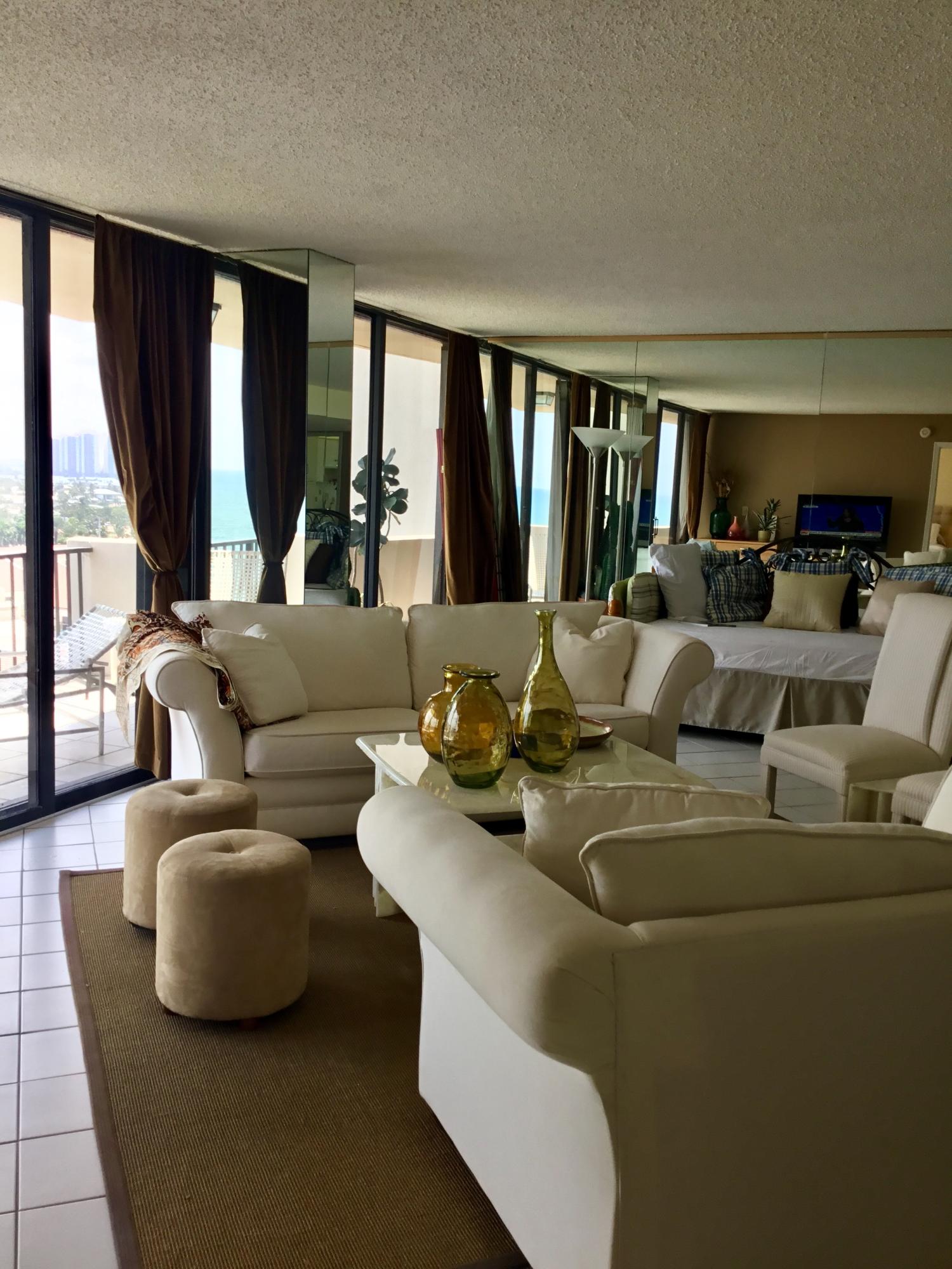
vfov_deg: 58.4
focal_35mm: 31
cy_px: 634
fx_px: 1137
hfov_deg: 45.4
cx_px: 476
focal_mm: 3.3
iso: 25
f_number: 2.4
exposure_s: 1/120
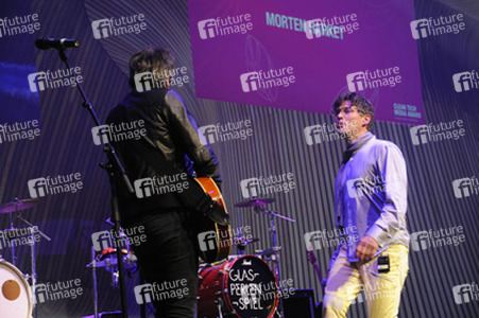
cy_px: 159
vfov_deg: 14.8
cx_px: 240
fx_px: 1223
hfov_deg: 22.2
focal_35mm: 92
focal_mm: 92
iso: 4000
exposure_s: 1/125
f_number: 5.6
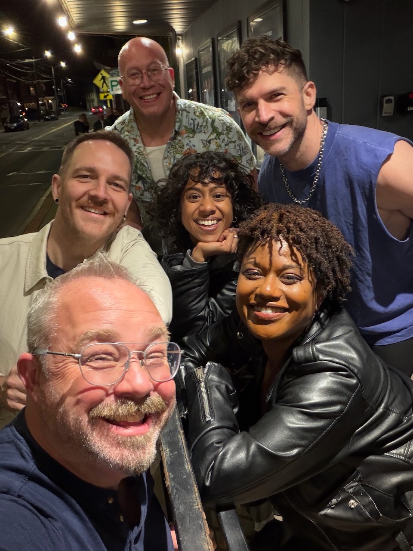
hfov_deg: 46.8
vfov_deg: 60.0
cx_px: 206
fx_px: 477
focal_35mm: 30
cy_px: 276
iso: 320
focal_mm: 2.71
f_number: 1.9
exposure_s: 1/30
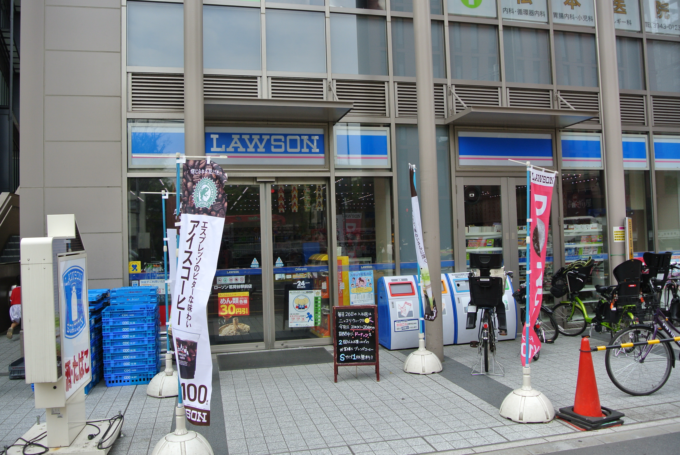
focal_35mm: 28
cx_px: 340
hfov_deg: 65.4
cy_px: 228
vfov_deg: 46.5
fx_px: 530
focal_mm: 10.7
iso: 100
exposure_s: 1/320
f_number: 4
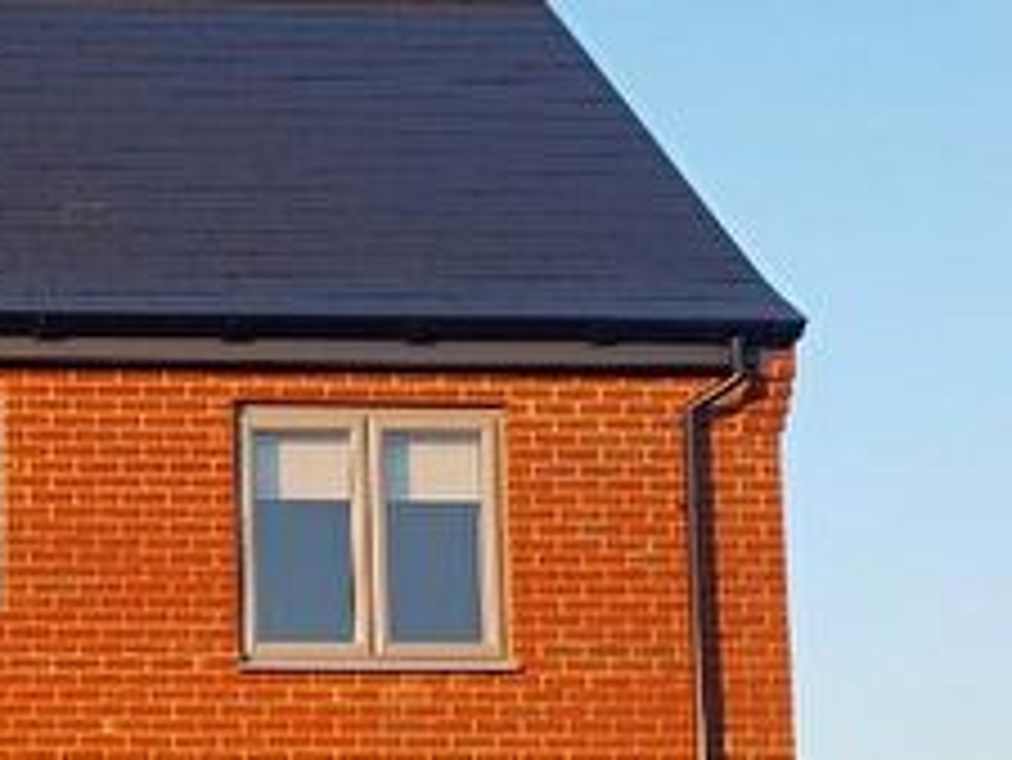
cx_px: -292
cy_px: 821
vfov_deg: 17.6
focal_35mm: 81
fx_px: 2369
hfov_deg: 21.8
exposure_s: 1/487
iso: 40
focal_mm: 4.2
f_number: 1.7
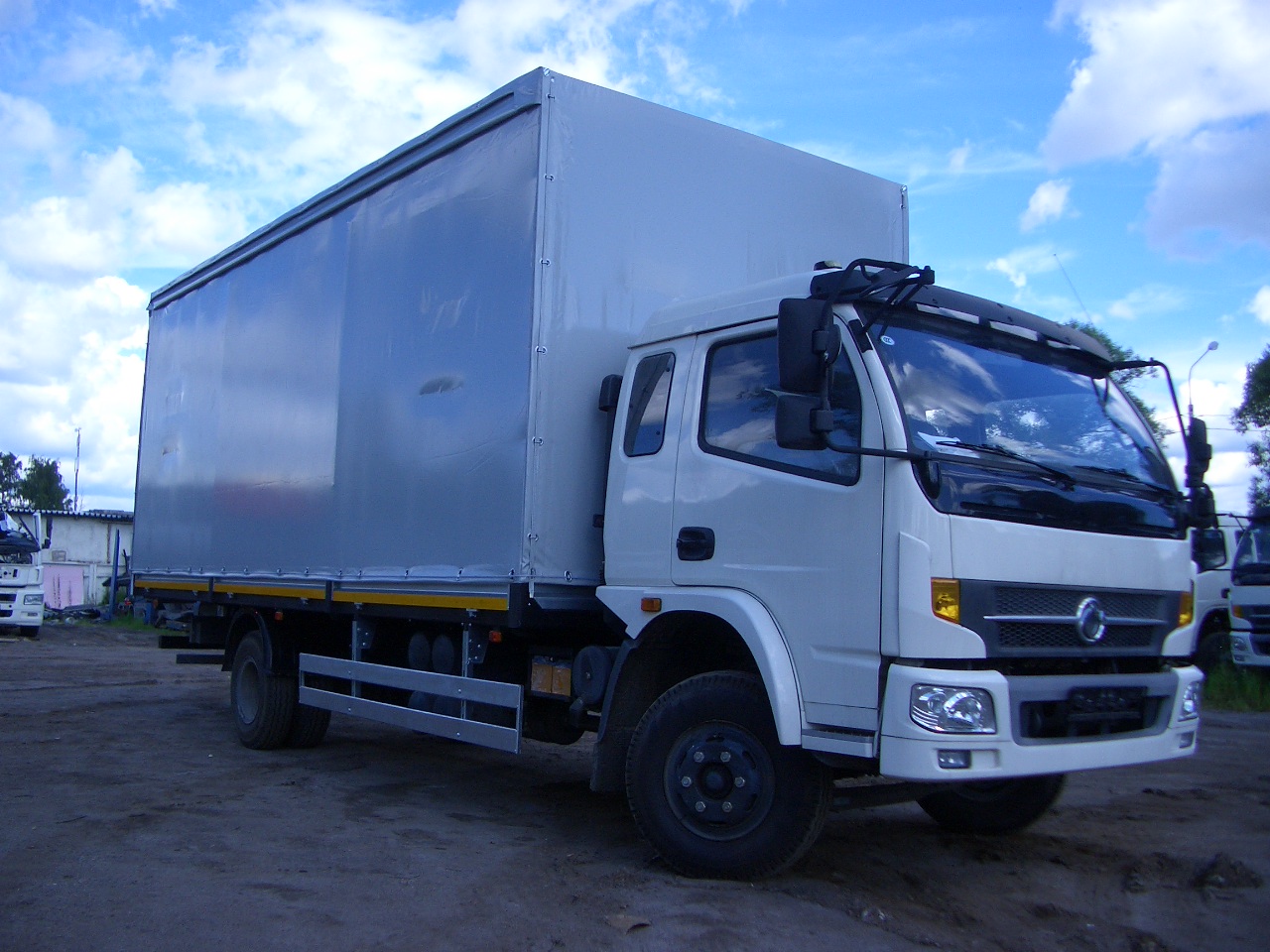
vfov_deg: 40.7
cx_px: 635
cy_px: 476
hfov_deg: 52.6
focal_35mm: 35
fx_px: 1284
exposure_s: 1/800
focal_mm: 5.8
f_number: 2.6
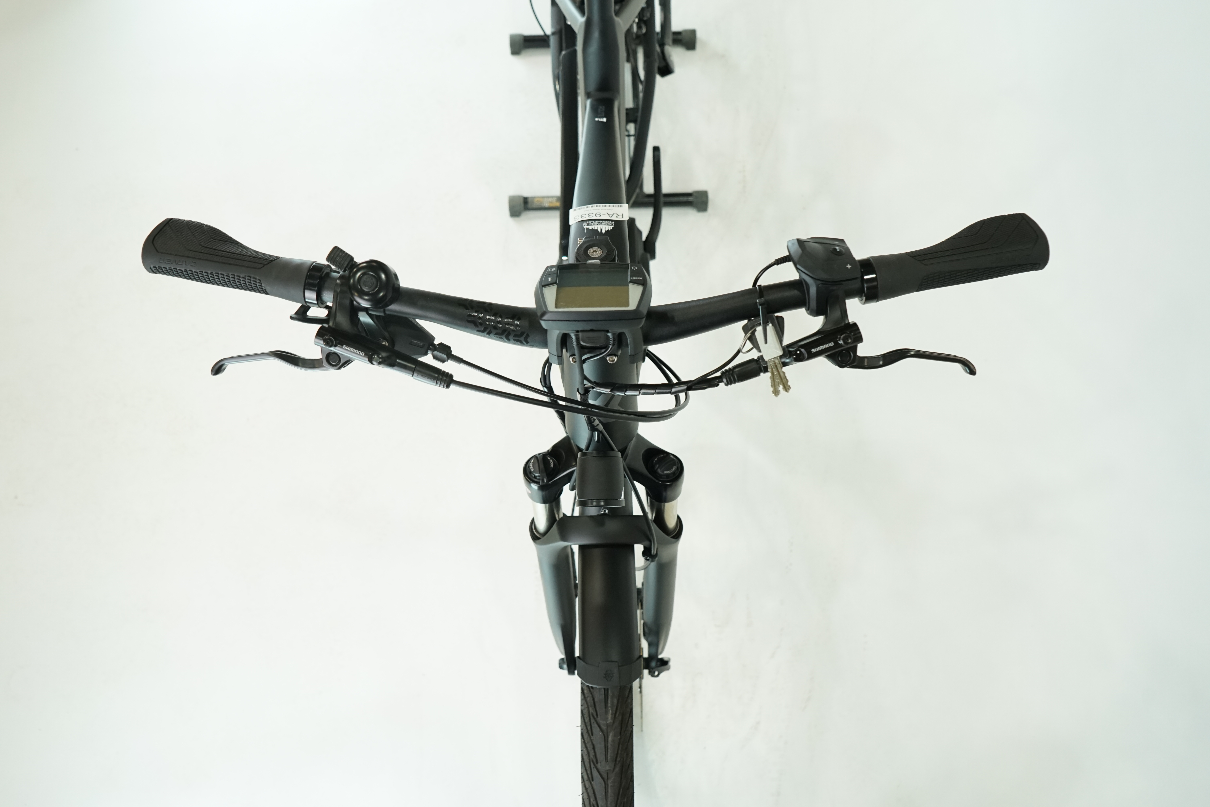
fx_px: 941
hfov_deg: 65.5
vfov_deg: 46.4
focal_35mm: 28
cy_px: 404
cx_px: 605
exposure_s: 1/200
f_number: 5.6
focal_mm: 28
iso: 1600
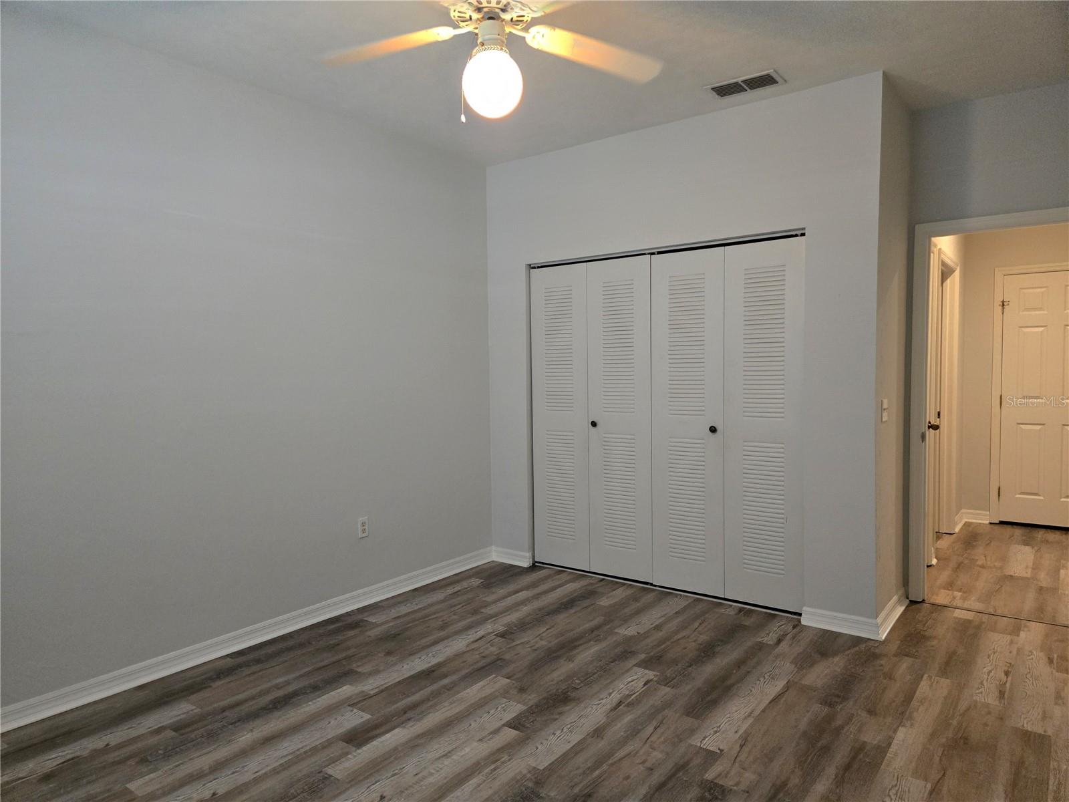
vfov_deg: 58.9
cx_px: 534
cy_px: 401
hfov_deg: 73.9
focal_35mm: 23
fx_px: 710
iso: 1000
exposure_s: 1/120
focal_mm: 5.4
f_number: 1.8
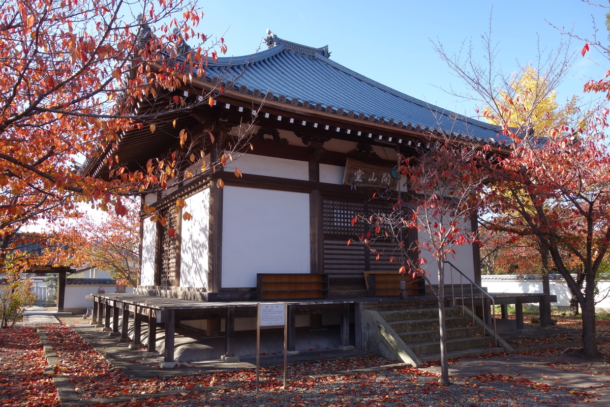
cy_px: 204
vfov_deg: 46.4
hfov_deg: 65.5
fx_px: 474
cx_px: 305
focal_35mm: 28
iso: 125
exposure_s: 1/160
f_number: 5.6
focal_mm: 10.4
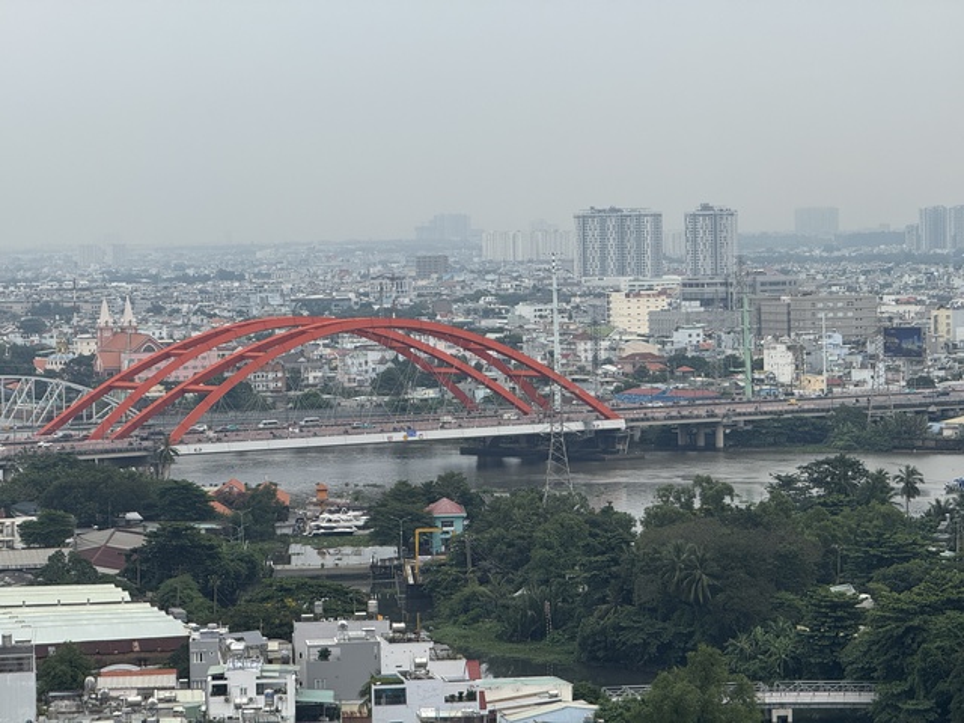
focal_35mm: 120
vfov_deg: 12.3
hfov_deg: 16.4
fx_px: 3342
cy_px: 362
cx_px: 482
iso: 64
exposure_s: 1/759
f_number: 2.8
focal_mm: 15.66
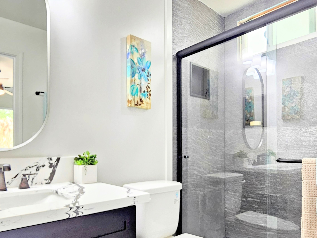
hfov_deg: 73.5
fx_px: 211
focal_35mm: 23
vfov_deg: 58.3
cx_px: 136
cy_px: 145
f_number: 2.2
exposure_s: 1/60
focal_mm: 2.2
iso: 200
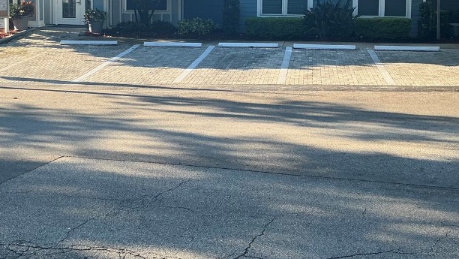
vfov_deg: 23.0
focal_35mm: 51
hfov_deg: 40.6
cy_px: 27
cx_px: 224
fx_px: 621
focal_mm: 3
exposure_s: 1/491
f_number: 1.8
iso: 25
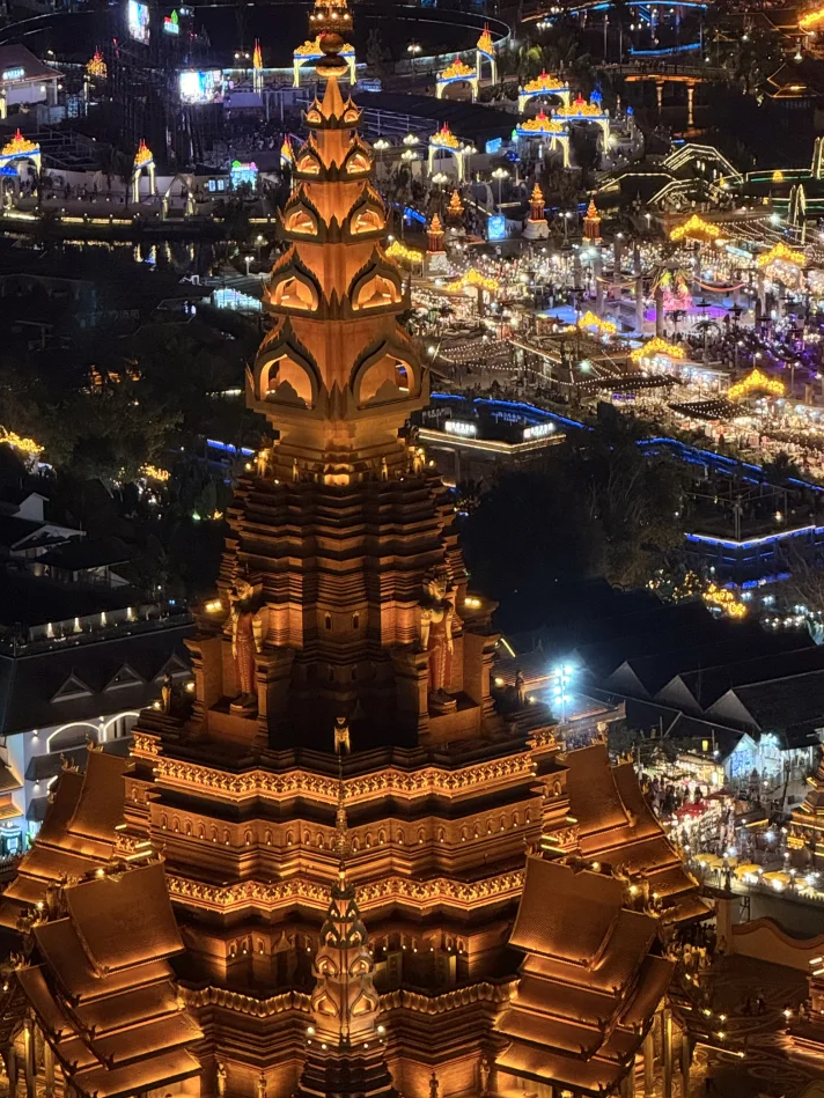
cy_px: 554
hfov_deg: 8.2
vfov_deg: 10.9
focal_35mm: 182
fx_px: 5775
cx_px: 340
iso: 320
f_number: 2.8
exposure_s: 1/50
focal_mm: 15.66
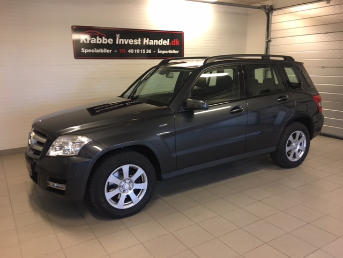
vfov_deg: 48.2
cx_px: 172
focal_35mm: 29
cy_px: 129
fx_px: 287
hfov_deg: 61.7
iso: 125
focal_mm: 4.15
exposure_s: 1/33
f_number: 2.2
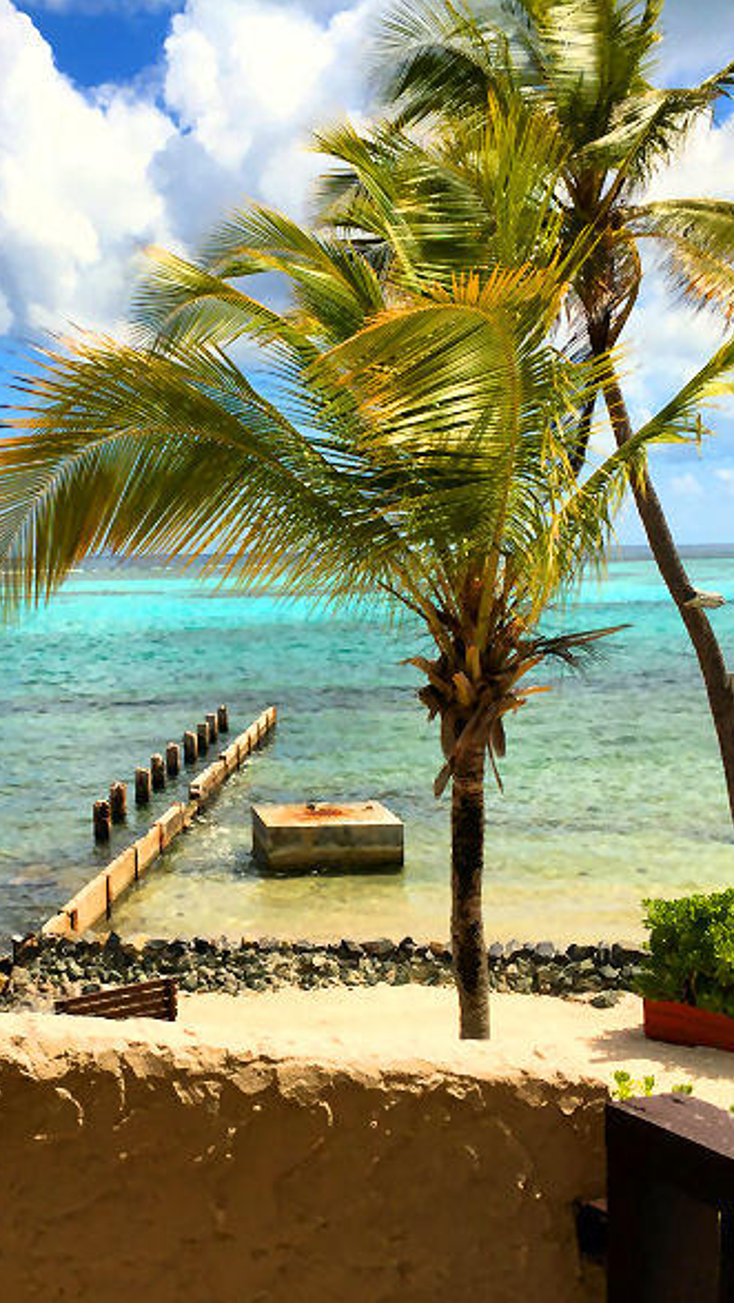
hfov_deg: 27.4
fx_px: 1487
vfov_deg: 47.3
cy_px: 658
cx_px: 202
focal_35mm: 43
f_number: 2.2
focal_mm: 4.15
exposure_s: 1/3300
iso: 32
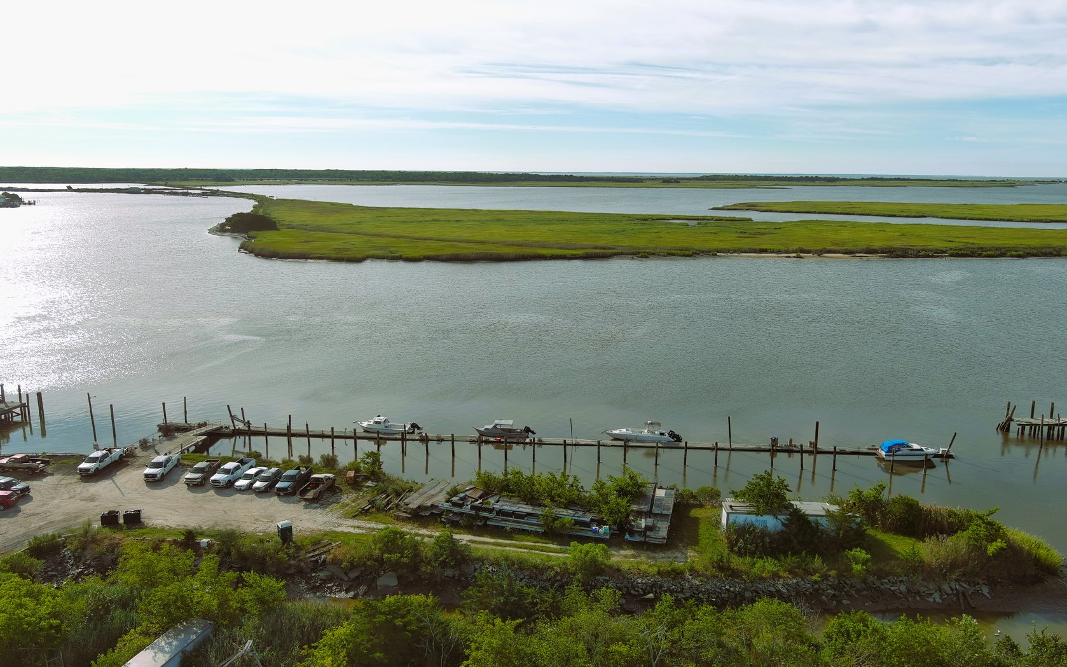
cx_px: 533
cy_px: 337
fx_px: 872
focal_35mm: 30
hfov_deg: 62.9
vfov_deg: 41.8
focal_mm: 10.57
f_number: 2.8
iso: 100
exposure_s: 1/1600
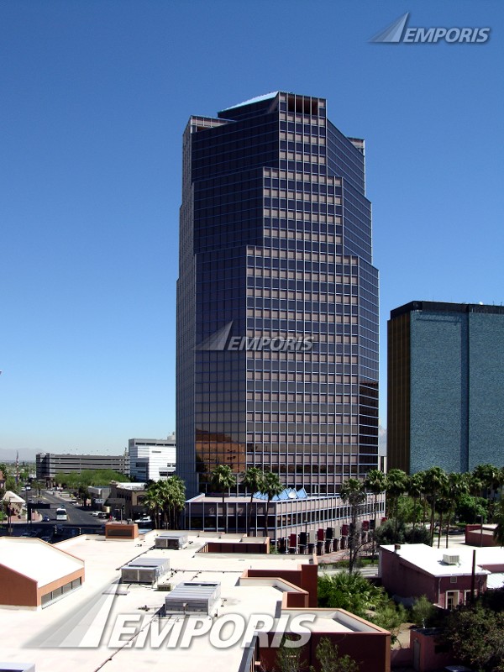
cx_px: 252
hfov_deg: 40.7
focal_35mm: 35
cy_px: 336
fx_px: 679
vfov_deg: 52.6
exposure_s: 1/159
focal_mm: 8.9
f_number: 8
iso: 50
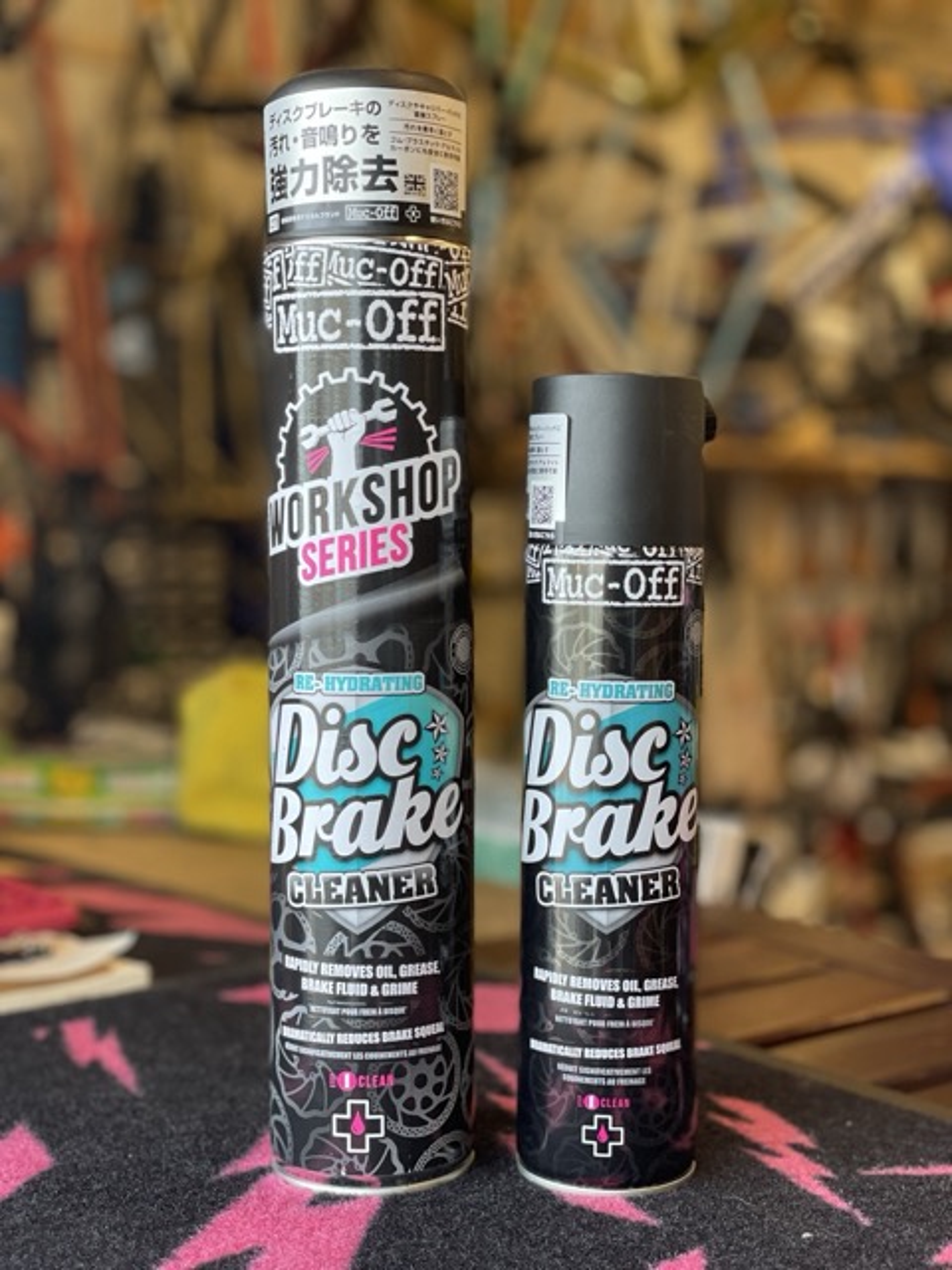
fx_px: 1907
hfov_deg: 28.0
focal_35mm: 52
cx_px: 476
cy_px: 635
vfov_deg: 36.8
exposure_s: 1/120
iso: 125
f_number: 2
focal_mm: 6
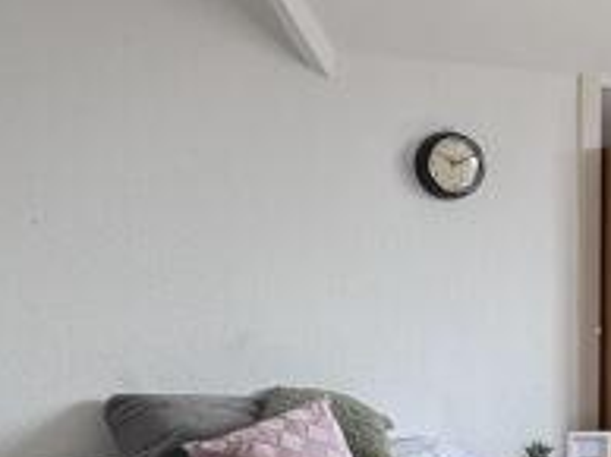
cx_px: 929
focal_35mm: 74
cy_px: 299
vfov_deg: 19.8
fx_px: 1305
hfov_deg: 21.8
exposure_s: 1/144
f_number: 2.2
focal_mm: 2.22
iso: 40
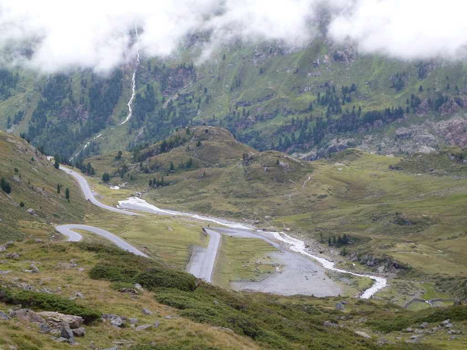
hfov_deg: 23.8
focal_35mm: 82
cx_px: 234
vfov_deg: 18.0
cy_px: 175
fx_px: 1106
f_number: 4.8
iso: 100
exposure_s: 1/100
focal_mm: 14.8
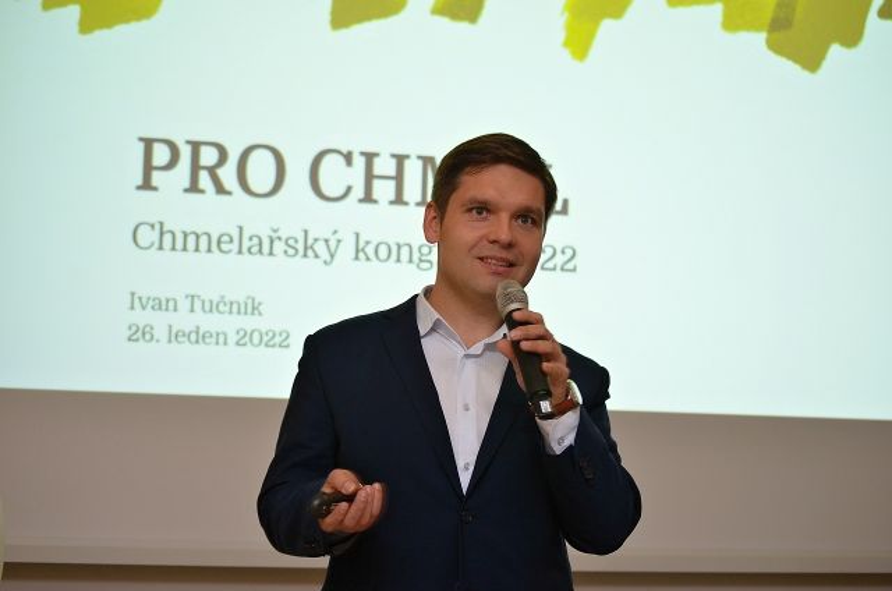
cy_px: 296
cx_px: 446
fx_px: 2040
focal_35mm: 82
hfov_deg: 24.7
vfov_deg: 16.5
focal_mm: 55
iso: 900
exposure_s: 1/60
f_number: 4
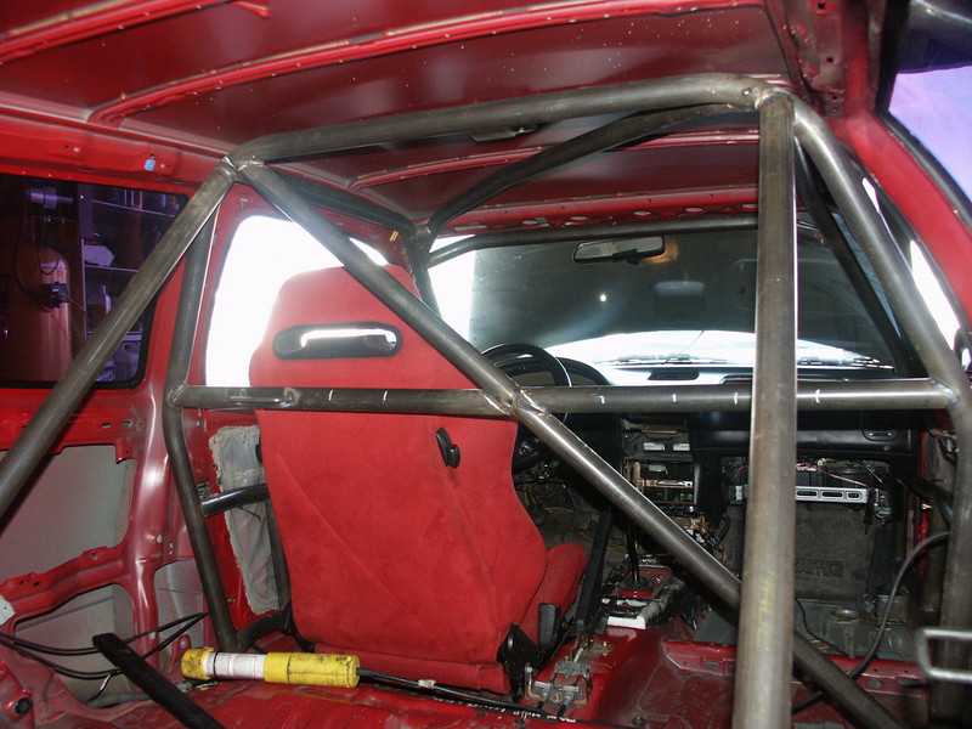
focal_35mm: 31
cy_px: 364
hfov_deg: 58.4
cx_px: 486
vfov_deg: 45.4
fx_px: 870
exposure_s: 1/45
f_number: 2.8
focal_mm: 8.14
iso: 200
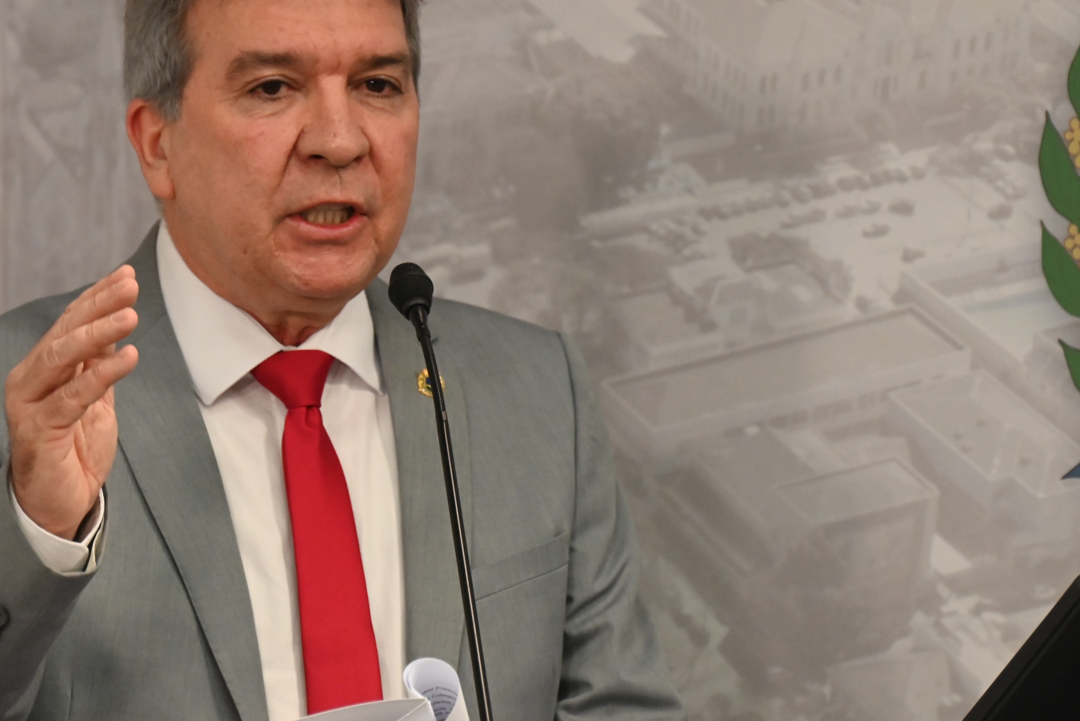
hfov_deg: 7.8
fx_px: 7923
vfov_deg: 5.2
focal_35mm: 264
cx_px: 460
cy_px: 277
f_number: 6.3
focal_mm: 170
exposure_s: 1/250
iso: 3200
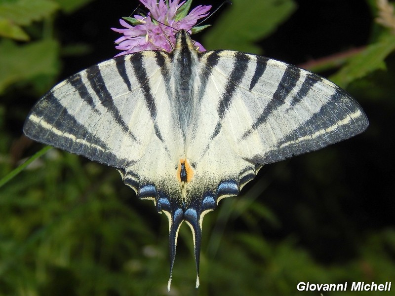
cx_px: 198
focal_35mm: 94
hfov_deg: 20.9
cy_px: 148
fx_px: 1073
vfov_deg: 15.7
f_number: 8.8
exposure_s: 1/800
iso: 125
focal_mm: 16.6
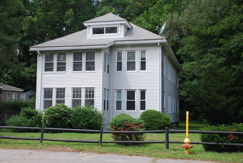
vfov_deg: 28.2
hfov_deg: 41.1
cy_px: 82
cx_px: 122
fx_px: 324
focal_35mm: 48
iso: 100
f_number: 6.3
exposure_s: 1/160
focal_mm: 32
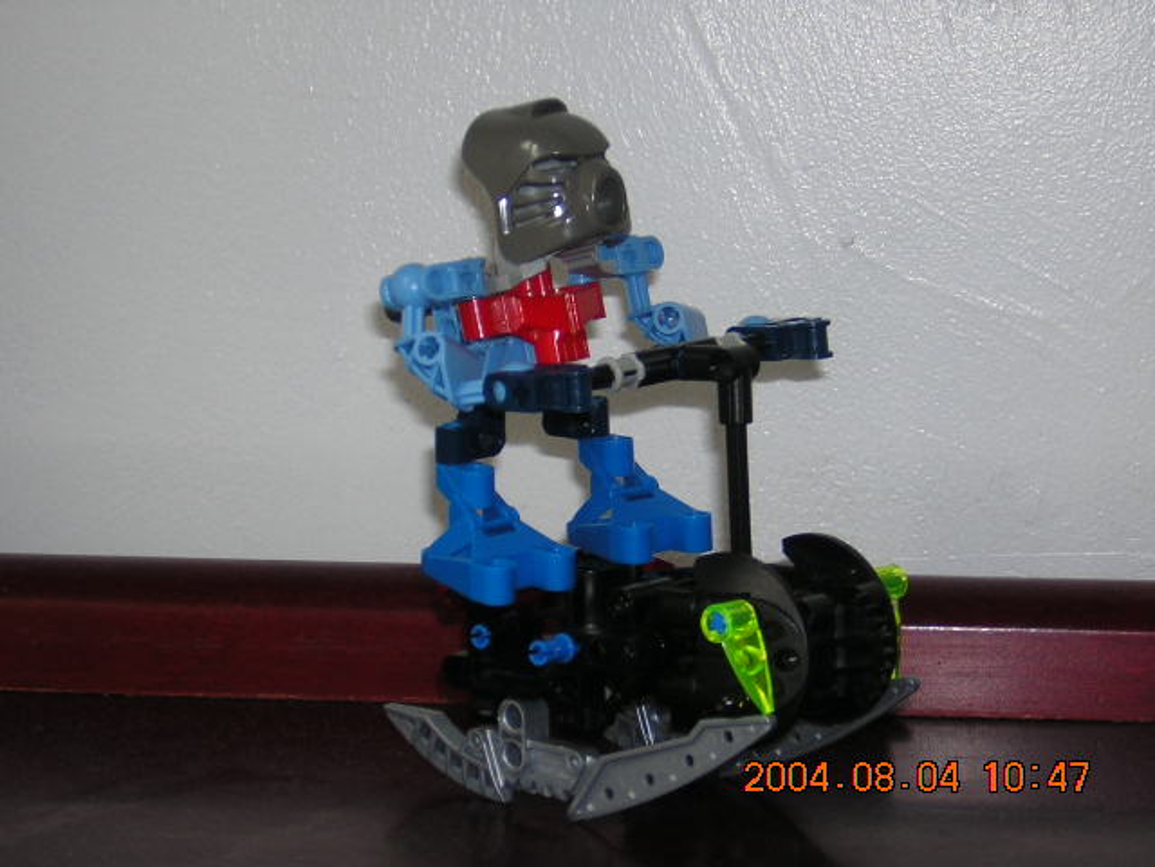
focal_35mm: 100
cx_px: 578
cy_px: 434
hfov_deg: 19.6
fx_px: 3337
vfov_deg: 14.8
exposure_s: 1/60.1
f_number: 4.5
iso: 100
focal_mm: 13.1
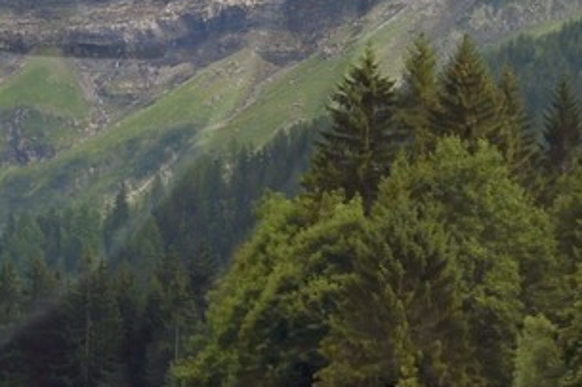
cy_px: -252
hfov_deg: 8.0
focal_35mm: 252
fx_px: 4072
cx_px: -385
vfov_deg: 5.4
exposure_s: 1/250
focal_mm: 48
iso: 200
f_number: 11
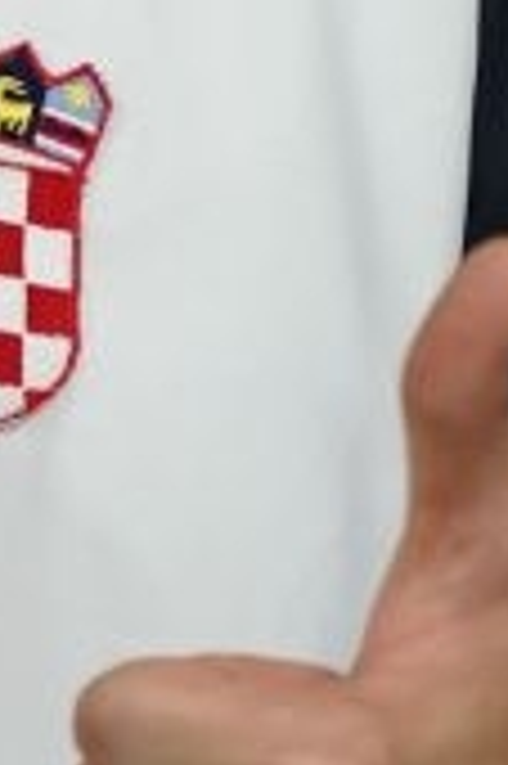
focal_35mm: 2823
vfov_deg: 0.7
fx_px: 59871
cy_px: -122
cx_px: -463
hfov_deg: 0.5
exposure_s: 1/500
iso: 3200
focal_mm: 400
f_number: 2.8
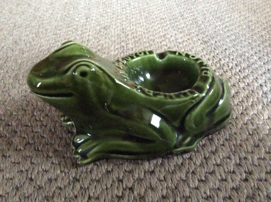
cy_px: 101
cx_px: 136
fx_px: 250
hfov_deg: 56.9
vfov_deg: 44.1
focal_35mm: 32
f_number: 2.4
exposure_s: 1/17
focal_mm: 3.3
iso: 640
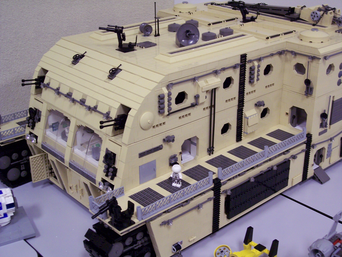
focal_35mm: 52
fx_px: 514
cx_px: 171
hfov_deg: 36.8
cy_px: 128
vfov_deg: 28.0
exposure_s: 1/10
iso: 200
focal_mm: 10.7
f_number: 4
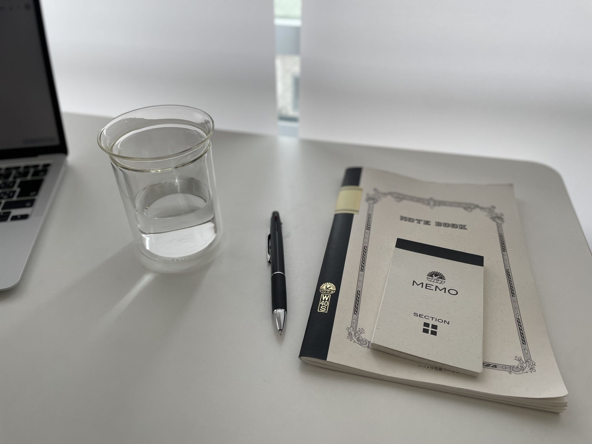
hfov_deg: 67.3
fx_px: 445
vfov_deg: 53.1
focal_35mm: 26
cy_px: 222
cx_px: 296
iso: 32
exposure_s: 1/131
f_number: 1.6
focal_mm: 4.2
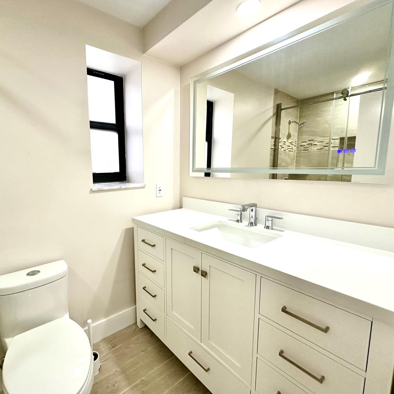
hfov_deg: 82.8
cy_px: 195
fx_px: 219
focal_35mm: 17
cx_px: 155
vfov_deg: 84.0
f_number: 2.2
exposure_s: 1/120
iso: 160
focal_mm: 2.22
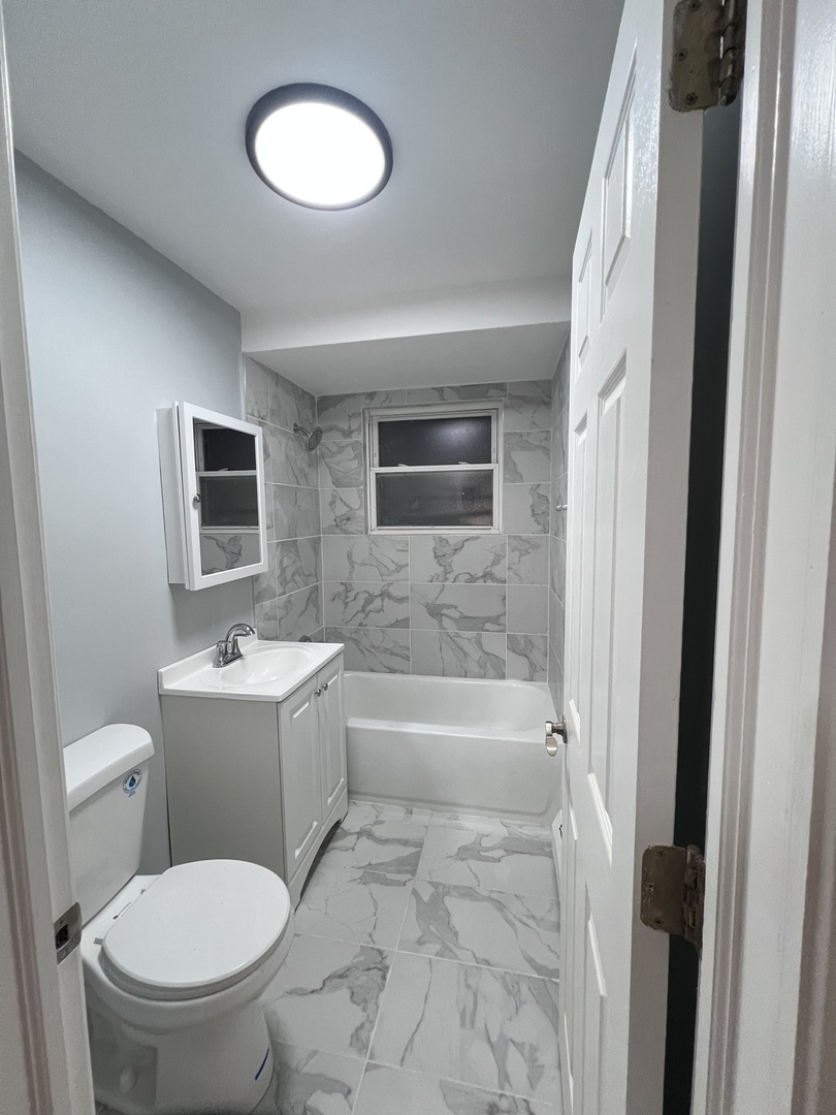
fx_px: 419
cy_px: 558
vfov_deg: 106.2
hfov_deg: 89.9
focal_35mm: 13
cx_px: 418
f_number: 1.8
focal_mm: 1.57
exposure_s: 1/120
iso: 250
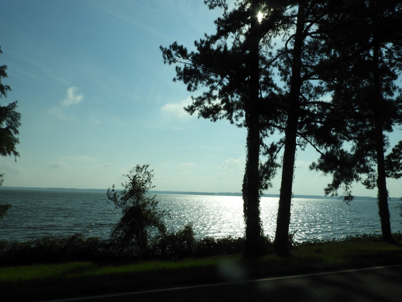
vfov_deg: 46.8
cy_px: 151
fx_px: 348
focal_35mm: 30
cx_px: 201
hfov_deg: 60.0
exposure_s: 1/1250
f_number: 6.3
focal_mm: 5.4
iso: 100
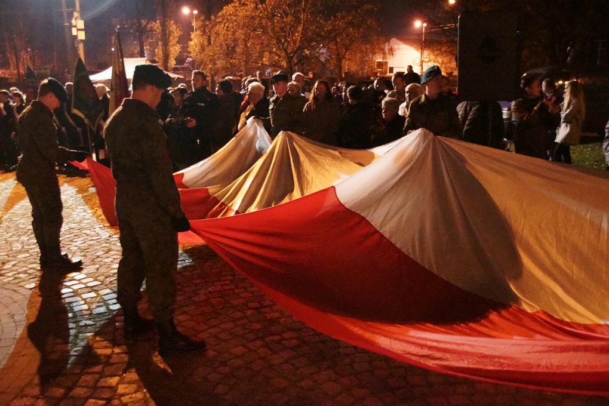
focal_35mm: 33
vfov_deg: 40.0
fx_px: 558
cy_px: 203
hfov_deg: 57.2
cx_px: 304
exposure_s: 1/25
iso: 12800
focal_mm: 22
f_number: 4.5
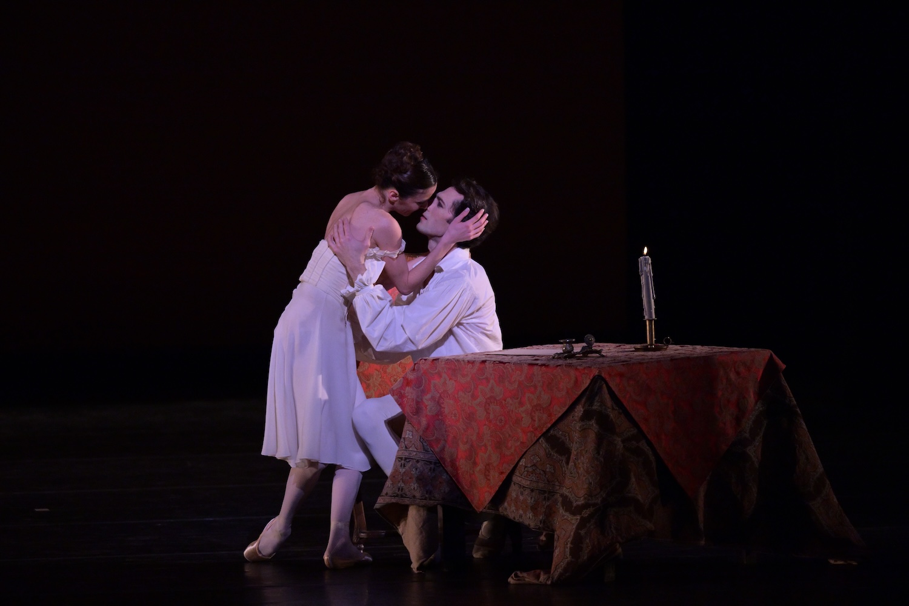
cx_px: 454
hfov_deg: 5.2
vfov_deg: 3.4
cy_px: 303
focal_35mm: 400
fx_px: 10099
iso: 3200
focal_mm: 400
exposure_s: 1/400
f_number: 4
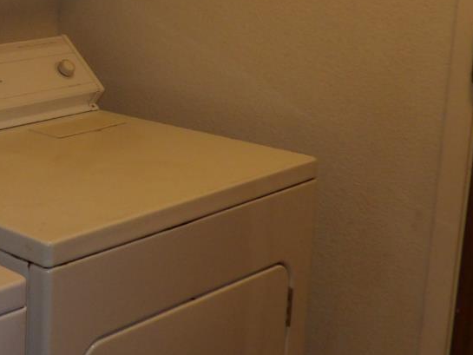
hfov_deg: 25.5
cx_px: -135
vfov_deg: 21.9
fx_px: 902
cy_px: 59
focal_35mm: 66
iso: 200
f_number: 3.2
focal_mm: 4.3
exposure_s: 1/33
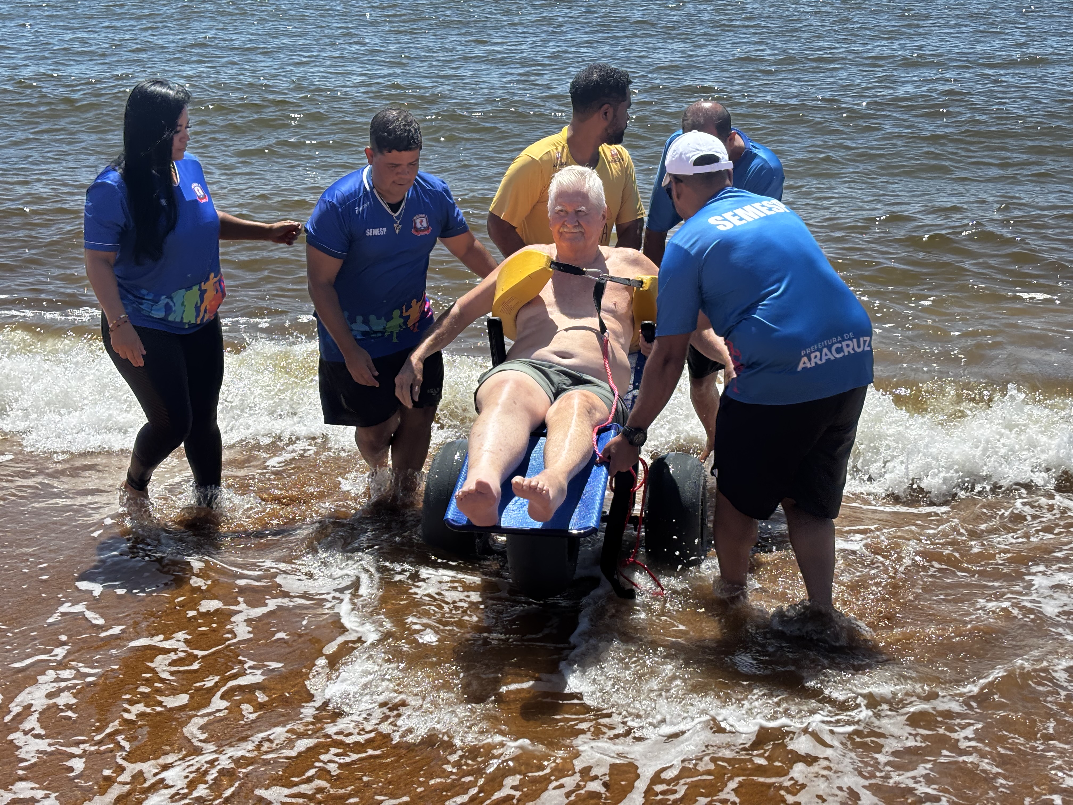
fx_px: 1612
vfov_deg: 28.0
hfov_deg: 36.8
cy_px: 402
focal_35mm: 52
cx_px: 536
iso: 40
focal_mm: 5.96
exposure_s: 1/2778
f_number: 1.6
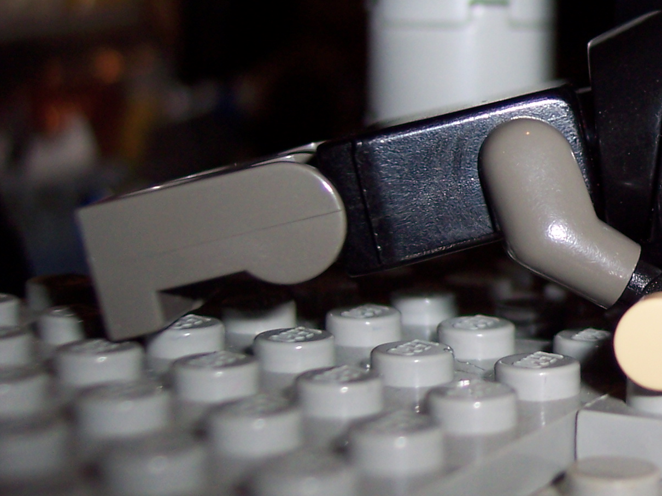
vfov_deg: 16.0
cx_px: 747
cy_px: 167
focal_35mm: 92
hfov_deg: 20.2
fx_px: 1759
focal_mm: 8
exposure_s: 1/60
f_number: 2.8
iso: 100
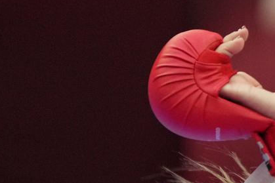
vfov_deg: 1.3
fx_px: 7979
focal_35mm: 1045
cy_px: 25
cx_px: 782
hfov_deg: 2.0
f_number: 2.8
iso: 2000
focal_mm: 175
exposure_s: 1/1000
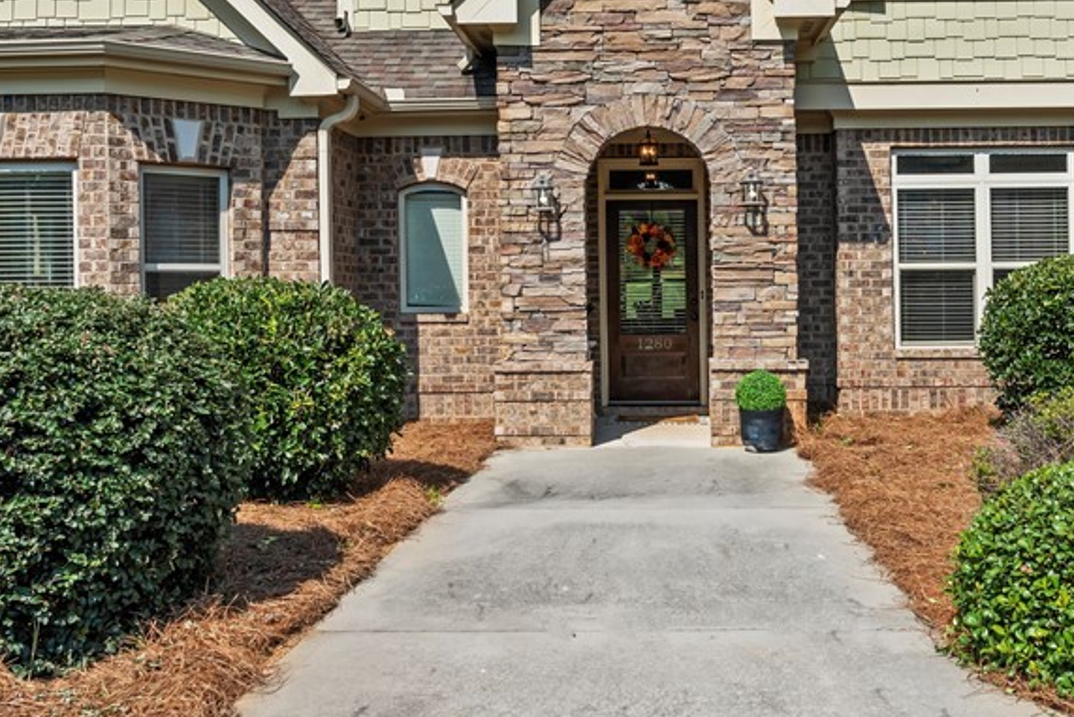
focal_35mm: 38
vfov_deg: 34.0
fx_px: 1134
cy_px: 139
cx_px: 708
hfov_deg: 49.9
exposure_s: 1/400
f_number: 10
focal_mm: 20
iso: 200
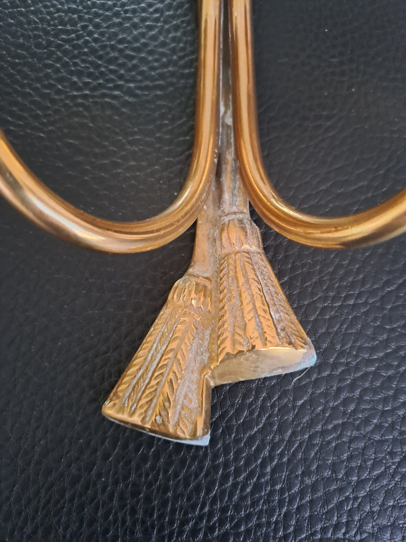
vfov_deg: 69.4
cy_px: 271
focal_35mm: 25
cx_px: 203
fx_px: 391
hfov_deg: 54.9
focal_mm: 4.65
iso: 800
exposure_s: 1/20
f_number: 1.8
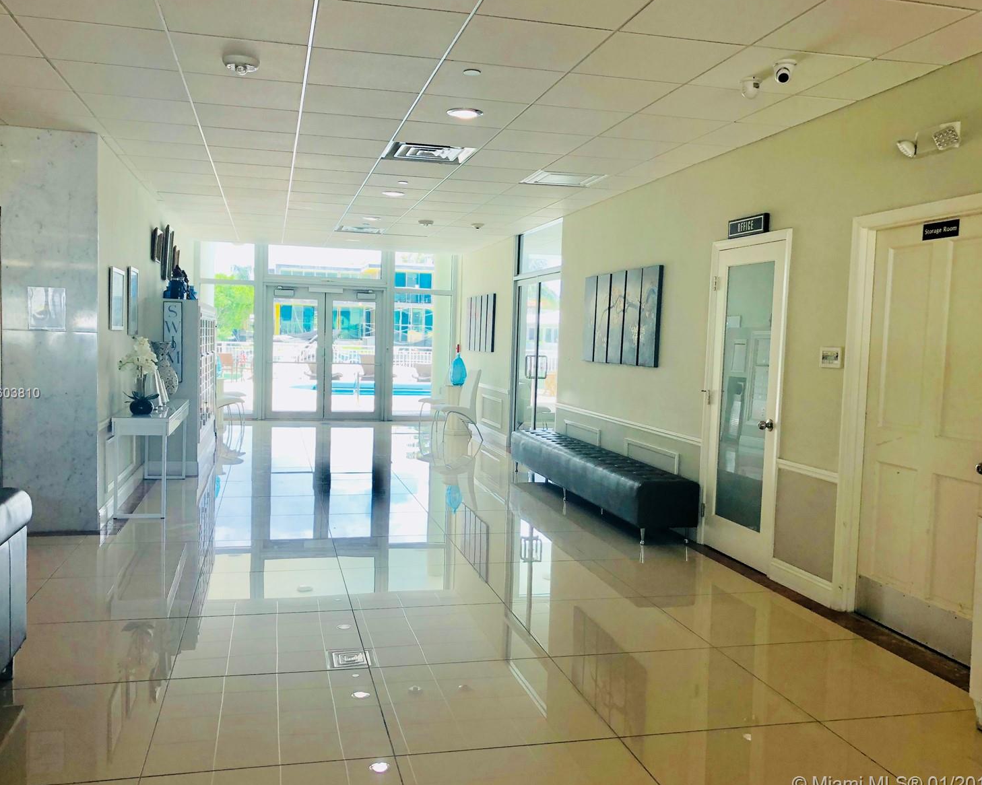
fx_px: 872
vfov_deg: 48.5
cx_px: 472
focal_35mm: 30
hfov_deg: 58.8
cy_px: 394
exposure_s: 1/120
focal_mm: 4
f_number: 1.8
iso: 32
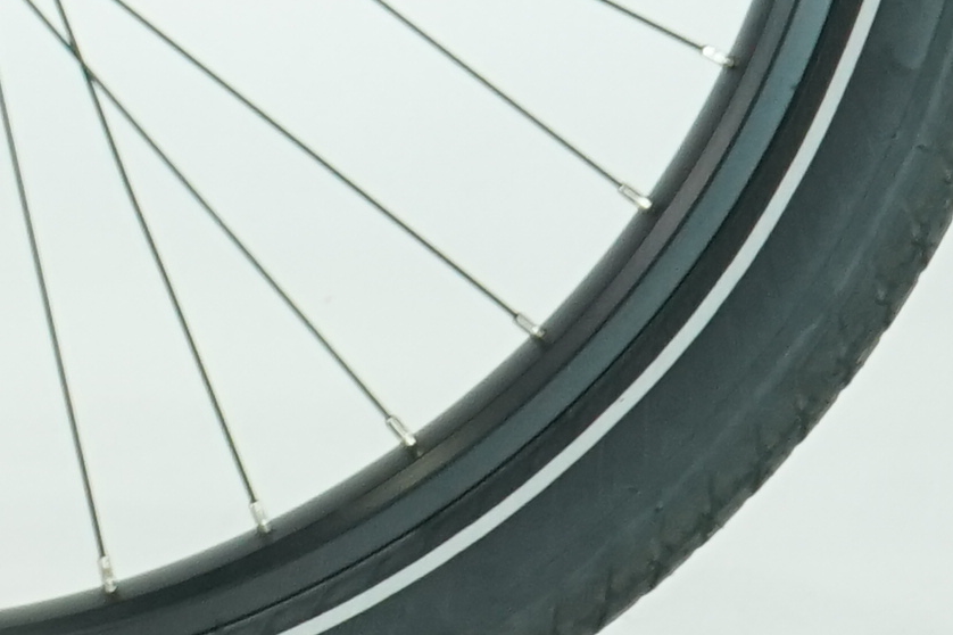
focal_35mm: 394
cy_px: -1131
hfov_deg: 4.9
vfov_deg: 3.4
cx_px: -2138
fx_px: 10425
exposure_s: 1/200
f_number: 6.3
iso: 1600
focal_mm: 55
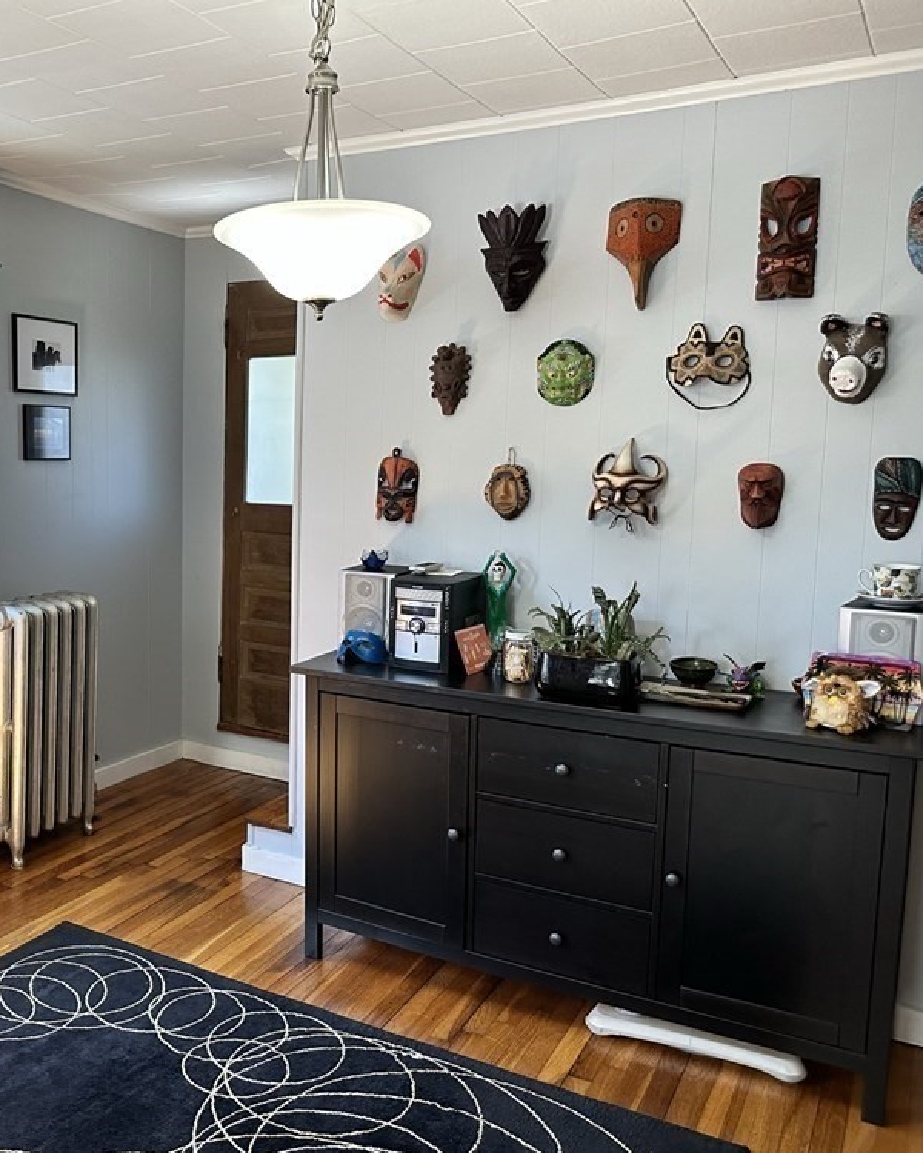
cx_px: 191
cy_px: 580
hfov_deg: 43.7
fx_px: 1093
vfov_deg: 55.7
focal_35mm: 32
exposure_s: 1/120
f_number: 1.78
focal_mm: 6.86
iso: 200
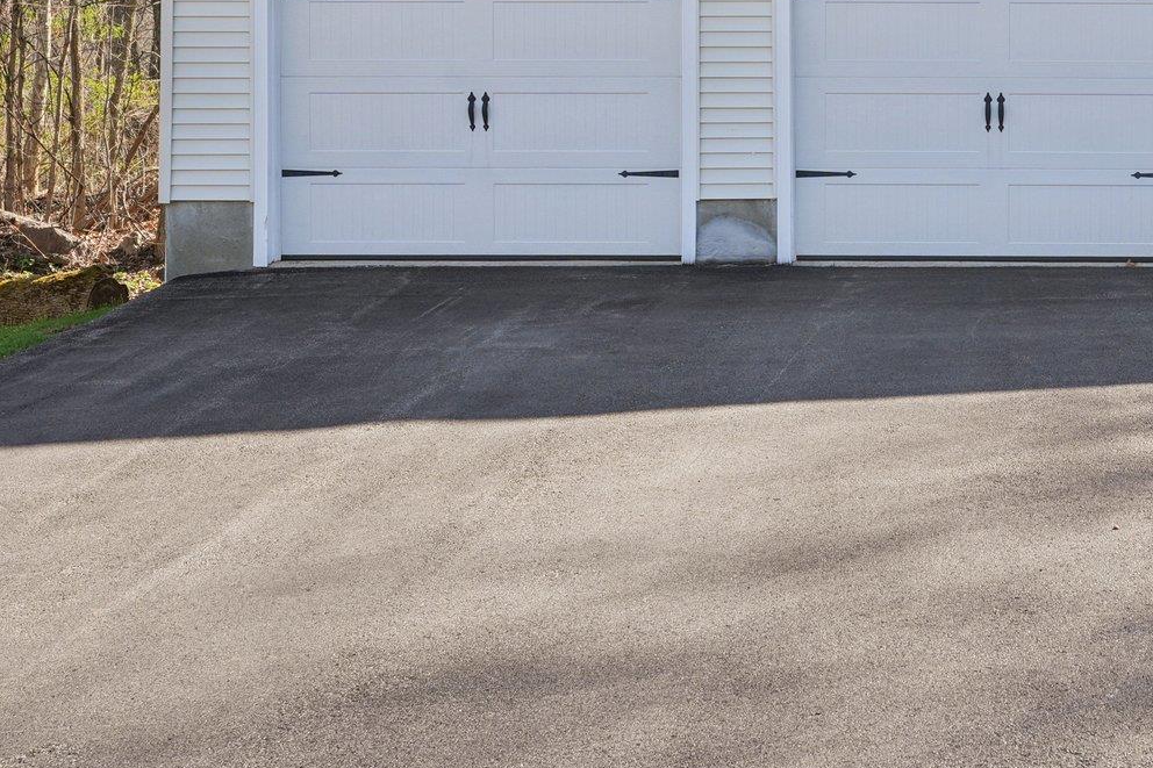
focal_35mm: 65
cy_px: -4
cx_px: 986
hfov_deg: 29.9
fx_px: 2082
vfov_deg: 20.2
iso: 100
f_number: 8
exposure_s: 1/80
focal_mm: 31.5
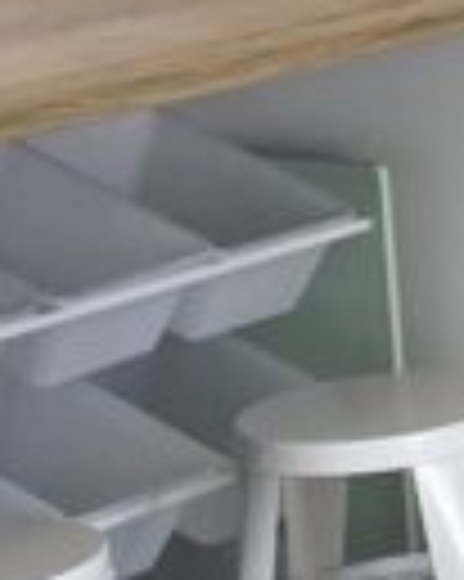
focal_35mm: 202
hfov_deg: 6.0
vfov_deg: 9.5
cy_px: 27
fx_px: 3472
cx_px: 2081
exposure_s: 1/121
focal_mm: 4.25
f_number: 1.8
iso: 80
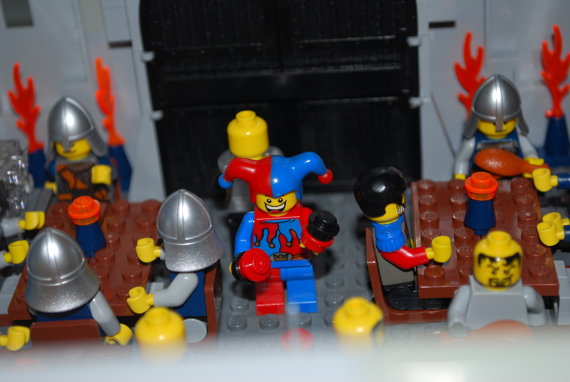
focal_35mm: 82
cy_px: 191
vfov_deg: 16.6
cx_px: 285
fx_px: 1308
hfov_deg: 24.6
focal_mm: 55
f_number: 5.6
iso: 200
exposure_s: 1/60
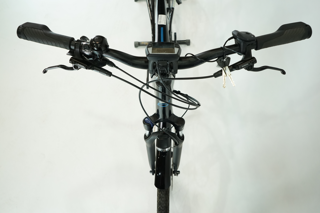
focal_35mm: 29
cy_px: 106
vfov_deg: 45.0
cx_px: 160
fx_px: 258
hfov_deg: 63.7
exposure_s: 1/200
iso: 1600
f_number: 5.6
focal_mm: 29
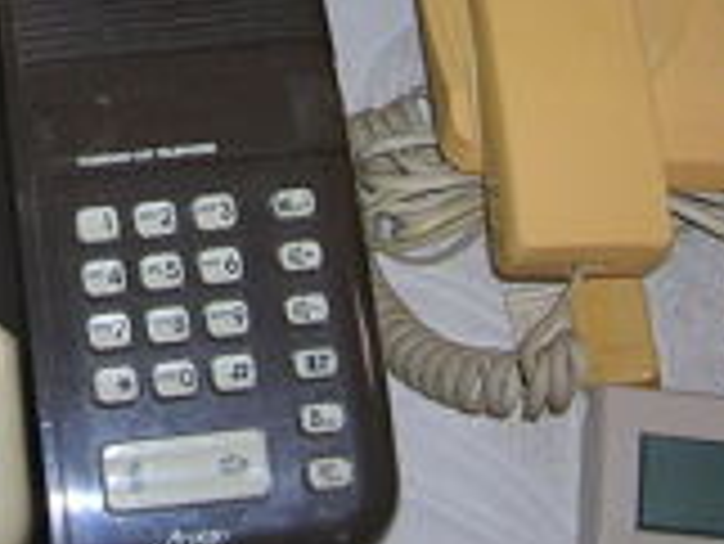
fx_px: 2114
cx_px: 67
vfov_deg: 14.1
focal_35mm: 101
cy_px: -169
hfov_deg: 19.1
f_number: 2.9
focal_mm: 5.7
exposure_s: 1/60.1
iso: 50
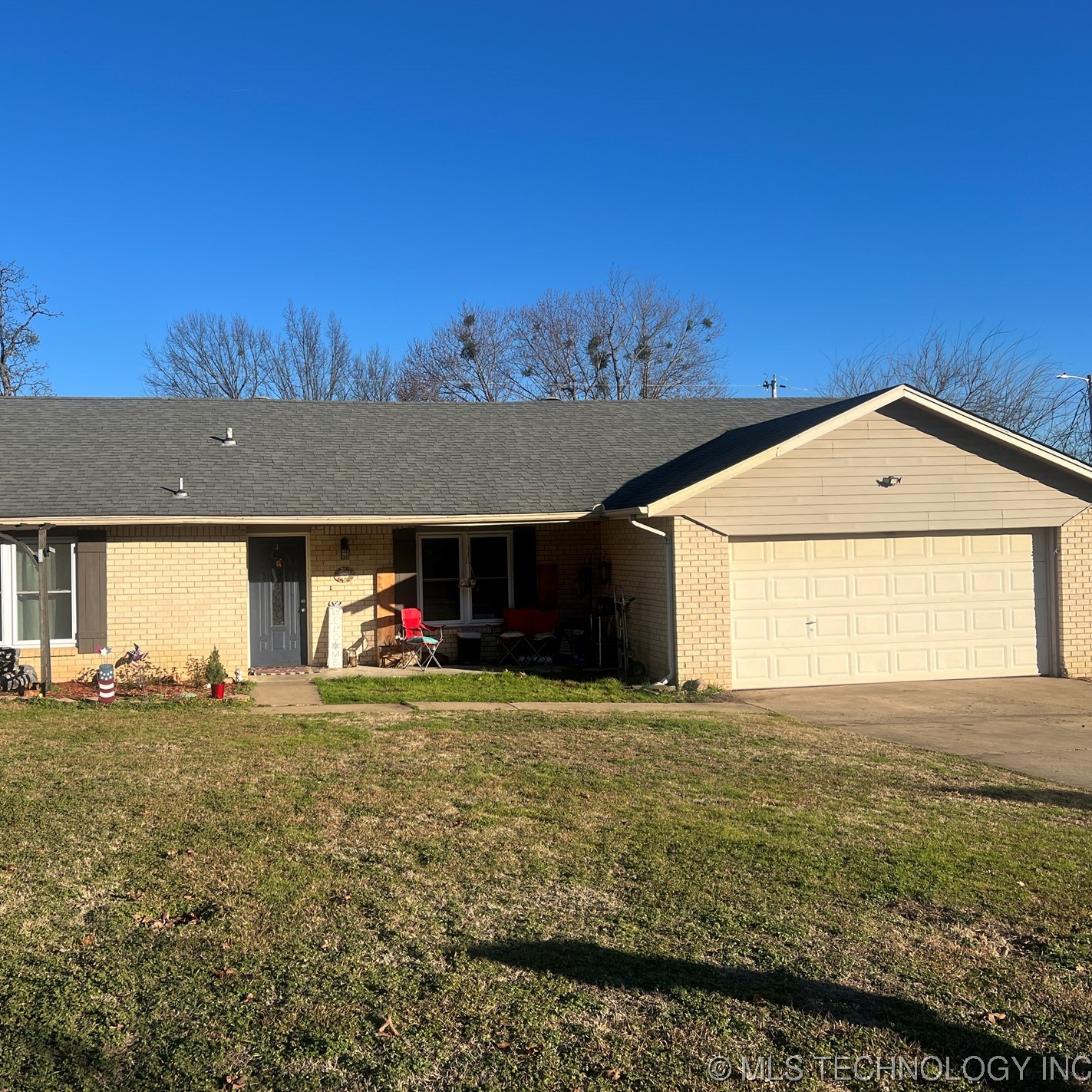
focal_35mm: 31
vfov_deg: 52.5
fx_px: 1106
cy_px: 549
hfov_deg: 52.2
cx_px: 443
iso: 50
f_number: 1.5
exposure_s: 1/4274
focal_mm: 5.7
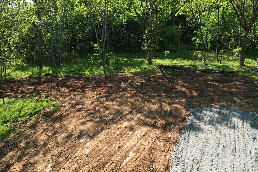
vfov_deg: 44.6
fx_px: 208
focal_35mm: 29
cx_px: 136
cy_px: 64
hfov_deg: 63.6
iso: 100
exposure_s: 1/725
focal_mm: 8.38
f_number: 2.8
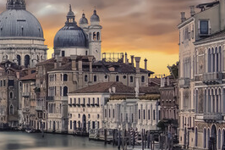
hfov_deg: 12.5
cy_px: 88
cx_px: -86
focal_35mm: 158
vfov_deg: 8.7
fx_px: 987
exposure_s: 91
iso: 64
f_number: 8
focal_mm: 56
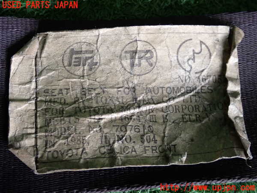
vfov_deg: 23.7
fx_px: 460
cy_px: 96
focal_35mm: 62
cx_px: 128
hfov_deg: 31.2
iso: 250
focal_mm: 11.09
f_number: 3.6
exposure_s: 1/60
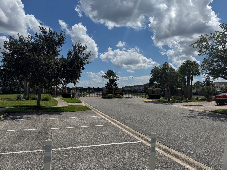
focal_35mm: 24
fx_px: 157
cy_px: 85
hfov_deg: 71.6
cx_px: 114
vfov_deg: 56.8
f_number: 1.78
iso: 80
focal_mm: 6.76
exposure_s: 1/12346
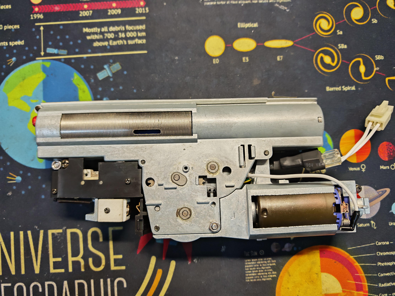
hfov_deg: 71.6
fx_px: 274
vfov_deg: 56.8
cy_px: 148
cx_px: 198
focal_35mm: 24
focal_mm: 6.83
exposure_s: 1/190
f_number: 2
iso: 400
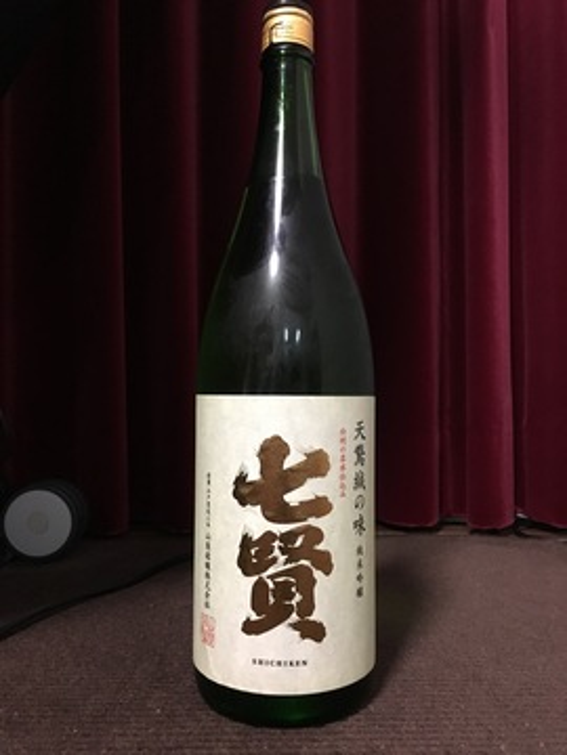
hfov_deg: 48.2
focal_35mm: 29
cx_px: 284
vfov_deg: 61.7
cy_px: 378
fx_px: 633
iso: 250
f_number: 2.2
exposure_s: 1/15
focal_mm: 4.15
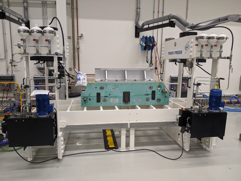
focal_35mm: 27
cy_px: 90
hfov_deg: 65.3
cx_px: 120
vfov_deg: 51.4
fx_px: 188
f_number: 1.8
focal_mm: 4.44
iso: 96
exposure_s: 1/49.9
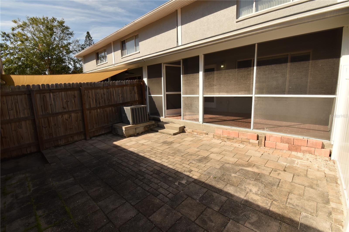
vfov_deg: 77.3
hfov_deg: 100.4
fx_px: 145
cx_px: 174
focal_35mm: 15
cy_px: 116
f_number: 10
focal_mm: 10
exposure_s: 1/800
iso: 400
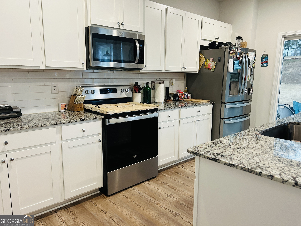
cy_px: 113
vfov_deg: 53.1
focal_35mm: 26
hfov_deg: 67.3
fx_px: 226
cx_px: 150
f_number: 1.5
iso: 160
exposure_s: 1/60
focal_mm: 5.7
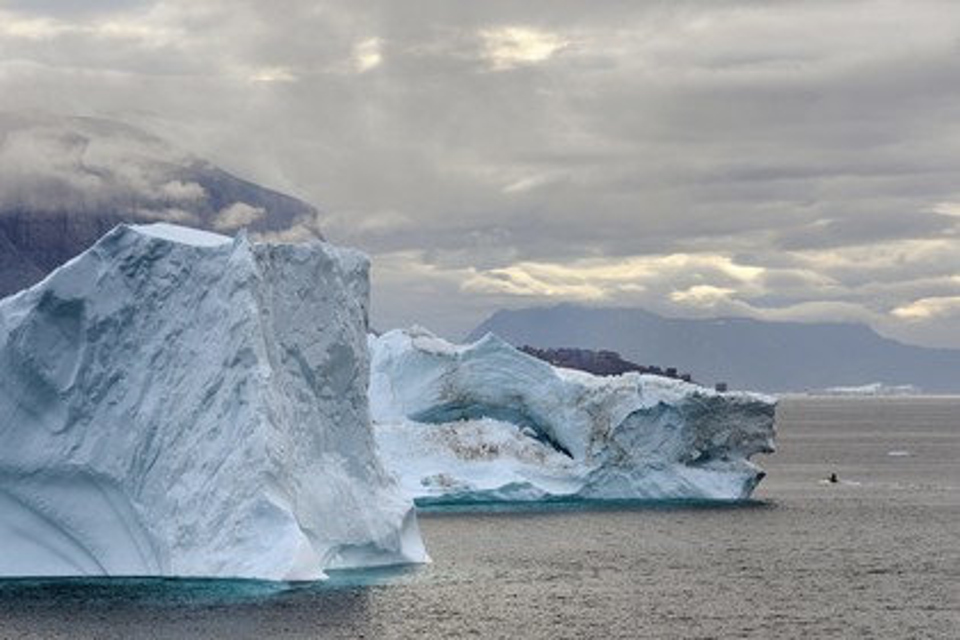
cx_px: 480
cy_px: 320
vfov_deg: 9.1
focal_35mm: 150
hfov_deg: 13.7
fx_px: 4000
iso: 200
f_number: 7.1
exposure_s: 1/320
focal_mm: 150
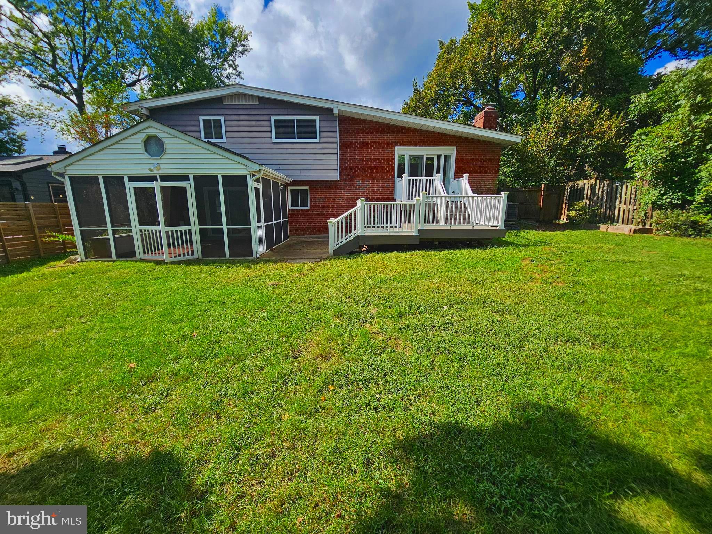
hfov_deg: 106.2
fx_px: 267
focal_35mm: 13
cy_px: 267
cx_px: 356
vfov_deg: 89.9
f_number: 2.2
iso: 50
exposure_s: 1/1610
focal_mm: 2.2
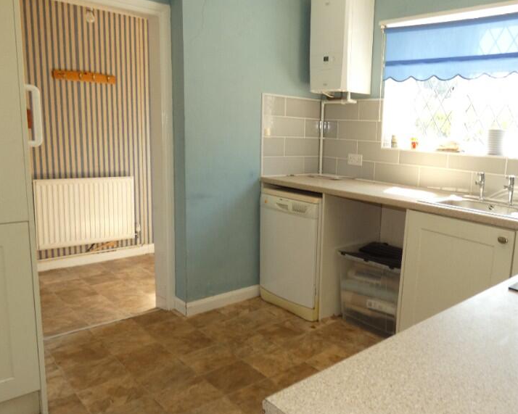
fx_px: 429
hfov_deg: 60.3
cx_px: 358
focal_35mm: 28
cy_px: 203
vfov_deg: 51.5
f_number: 2.8
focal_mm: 3.6
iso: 80
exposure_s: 1/40
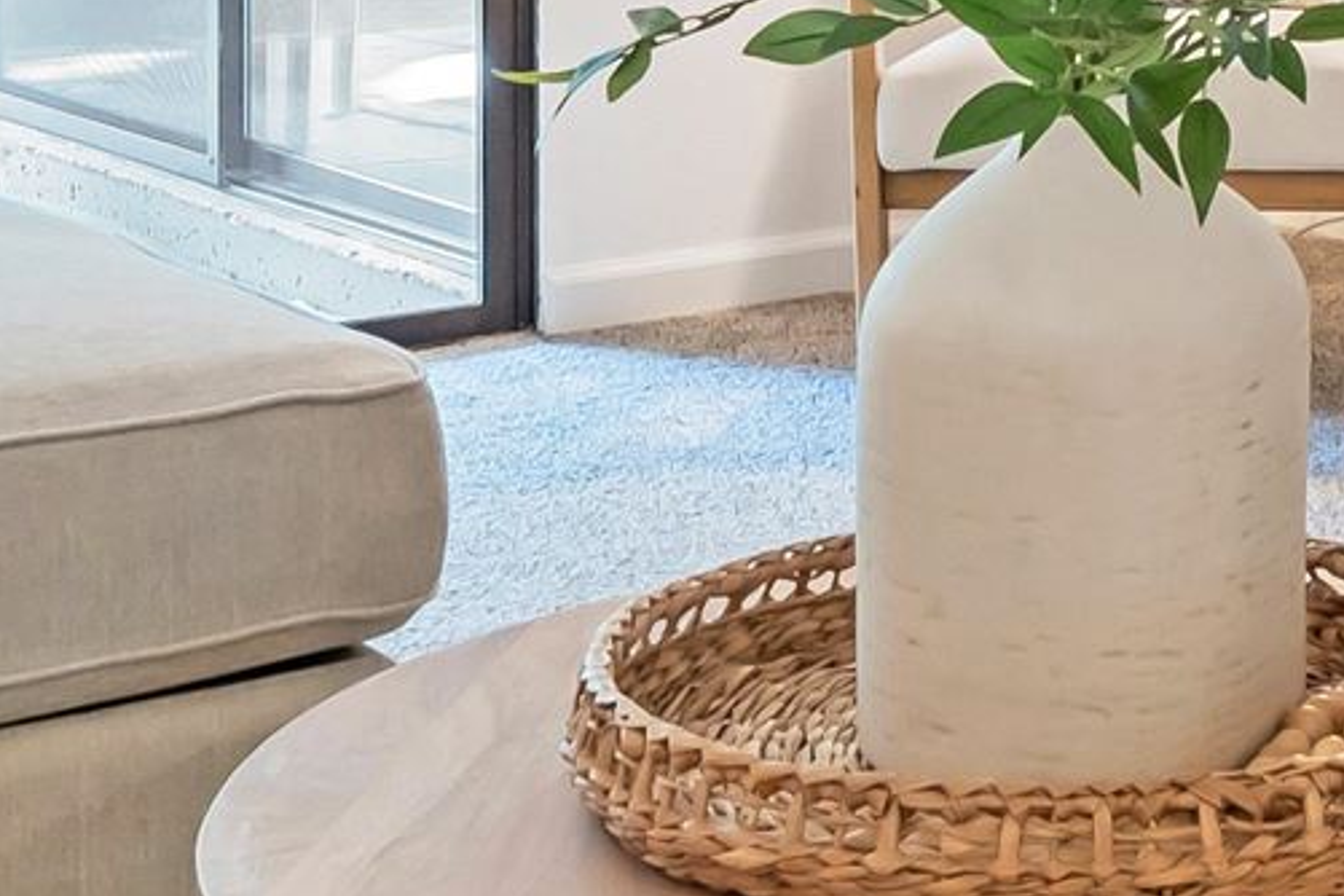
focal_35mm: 92
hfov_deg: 21.8
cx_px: 1092
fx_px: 3434
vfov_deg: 13.9
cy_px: -451
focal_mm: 10
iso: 160
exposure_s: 1/2
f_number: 8
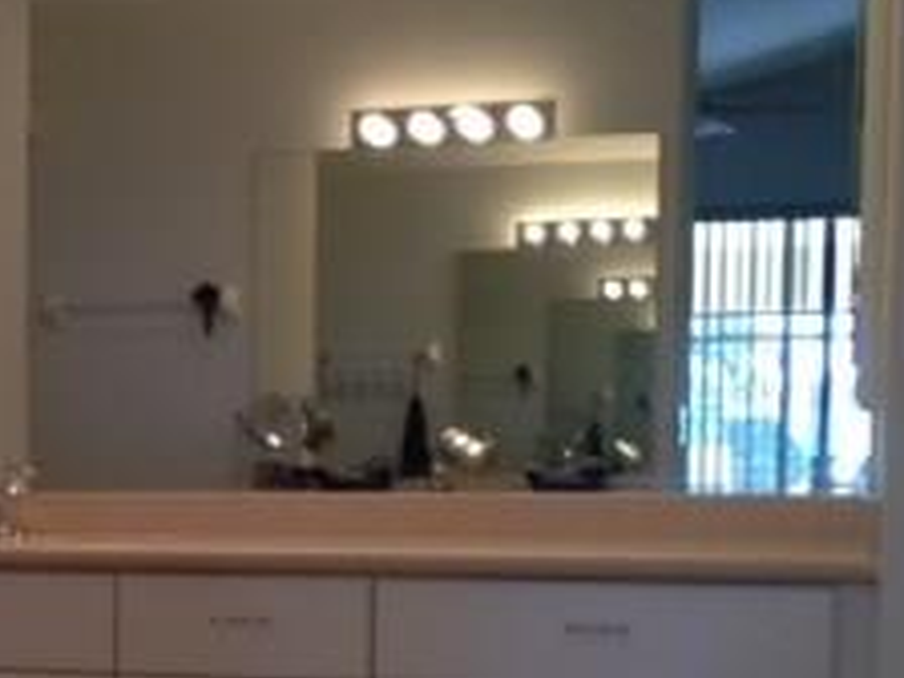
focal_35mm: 100
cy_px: 617
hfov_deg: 18.6
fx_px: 2612
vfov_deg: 14.6
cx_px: -178
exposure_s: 1/24
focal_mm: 4.28
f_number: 2.4
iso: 50
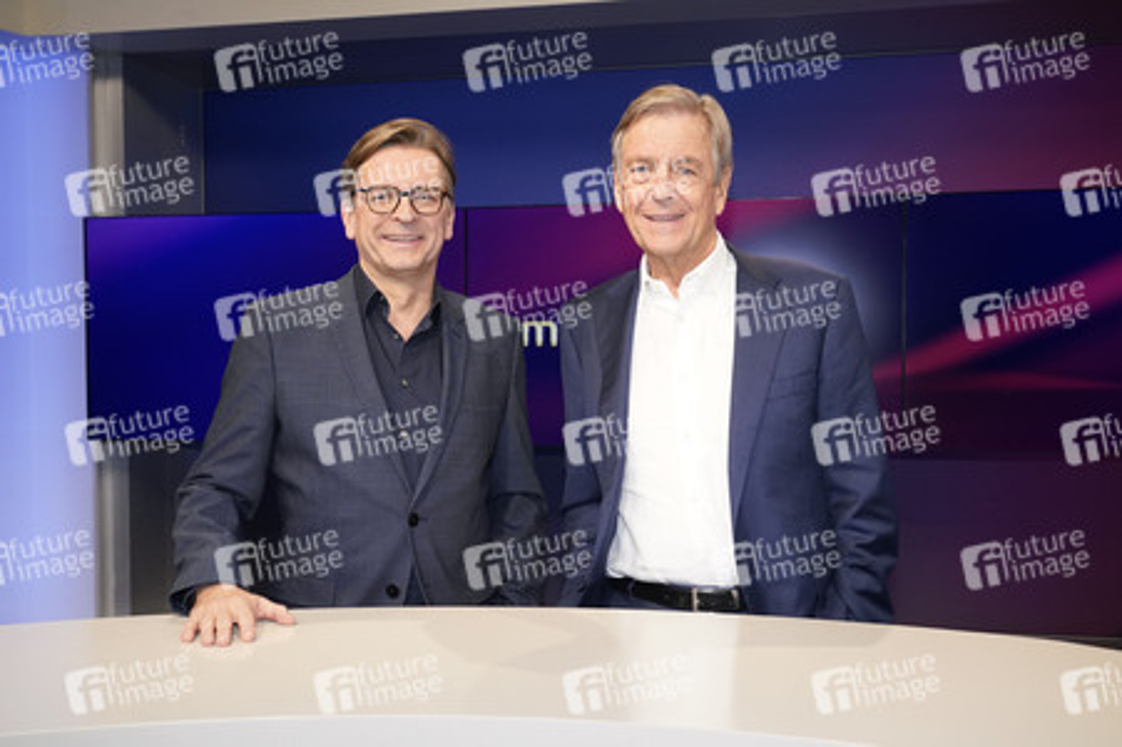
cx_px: 561
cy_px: 374
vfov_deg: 41.1
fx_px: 997
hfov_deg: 58.8
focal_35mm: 32
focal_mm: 32
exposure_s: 1/125
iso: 2000
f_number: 5.6
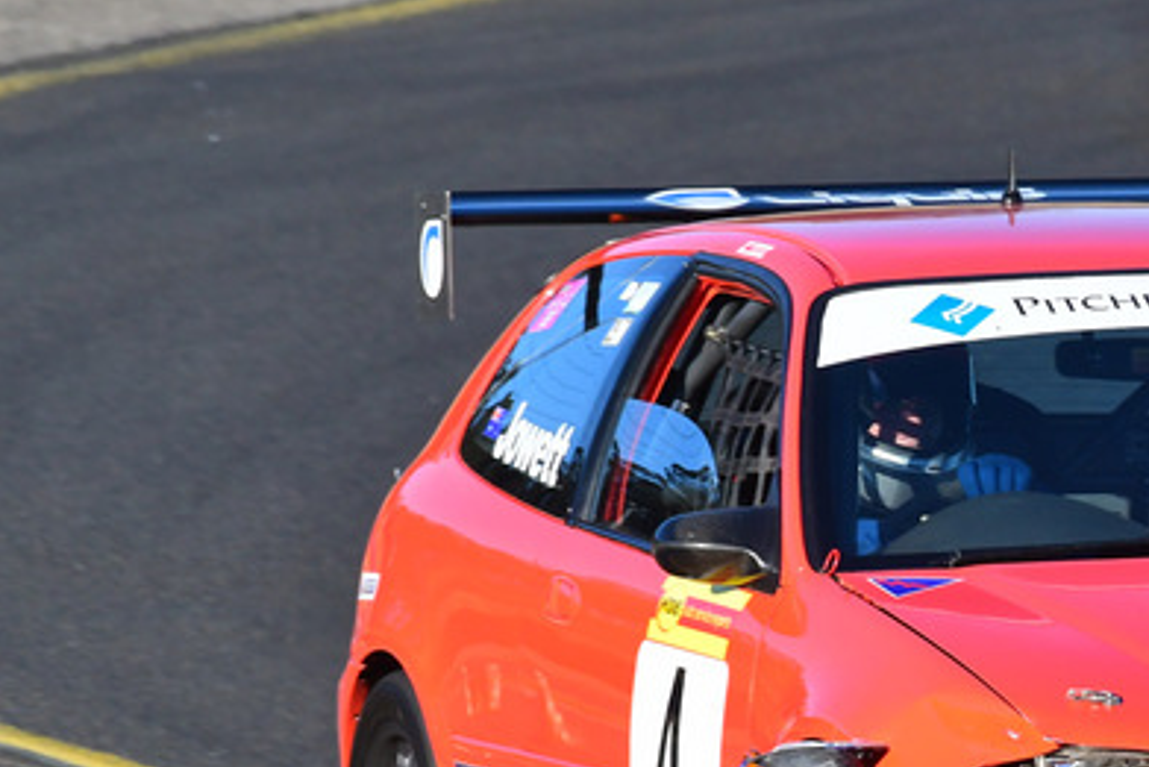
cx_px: 1078
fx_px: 48944
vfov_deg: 0.9
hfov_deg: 1.3
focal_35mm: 1533
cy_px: 523
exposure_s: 1/640
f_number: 11
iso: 800
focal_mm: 500
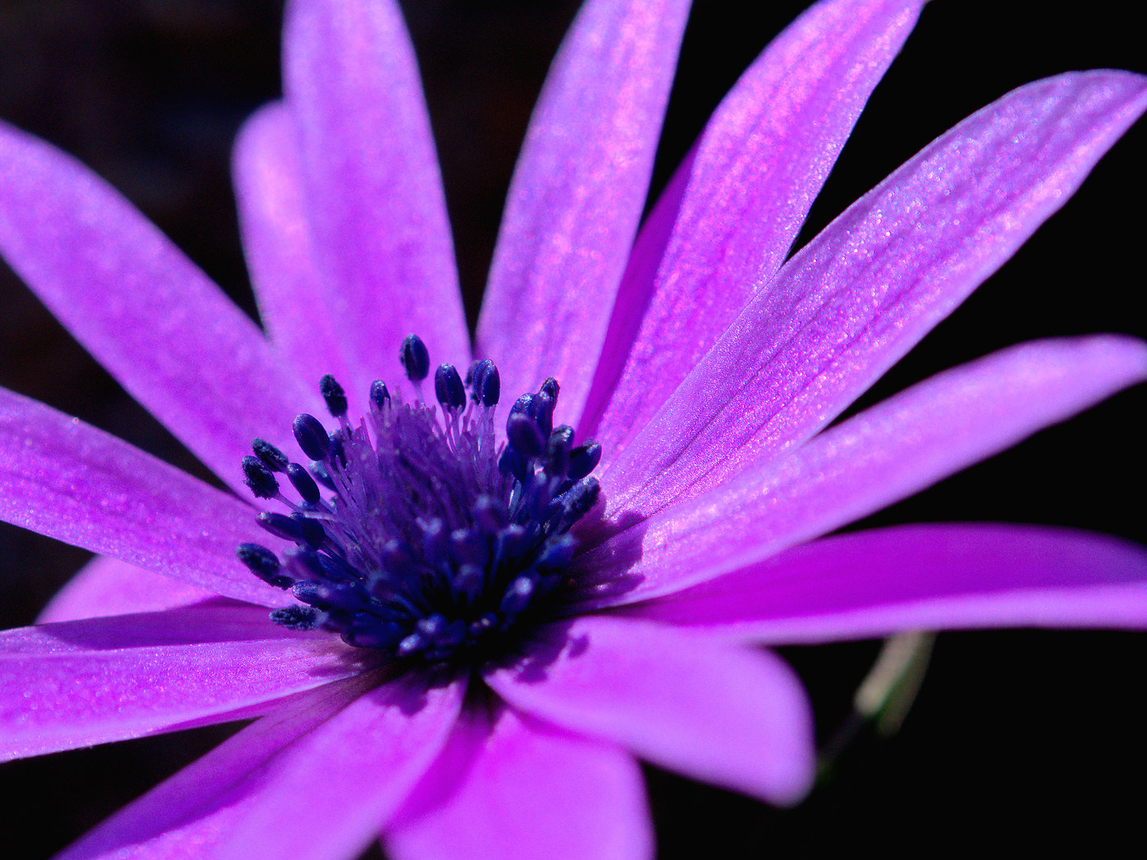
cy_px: 552
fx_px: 4837
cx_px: 394
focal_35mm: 146
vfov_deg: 10.2
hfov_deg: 13.5
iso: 250
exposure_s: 1/800
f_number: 10
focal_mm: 60
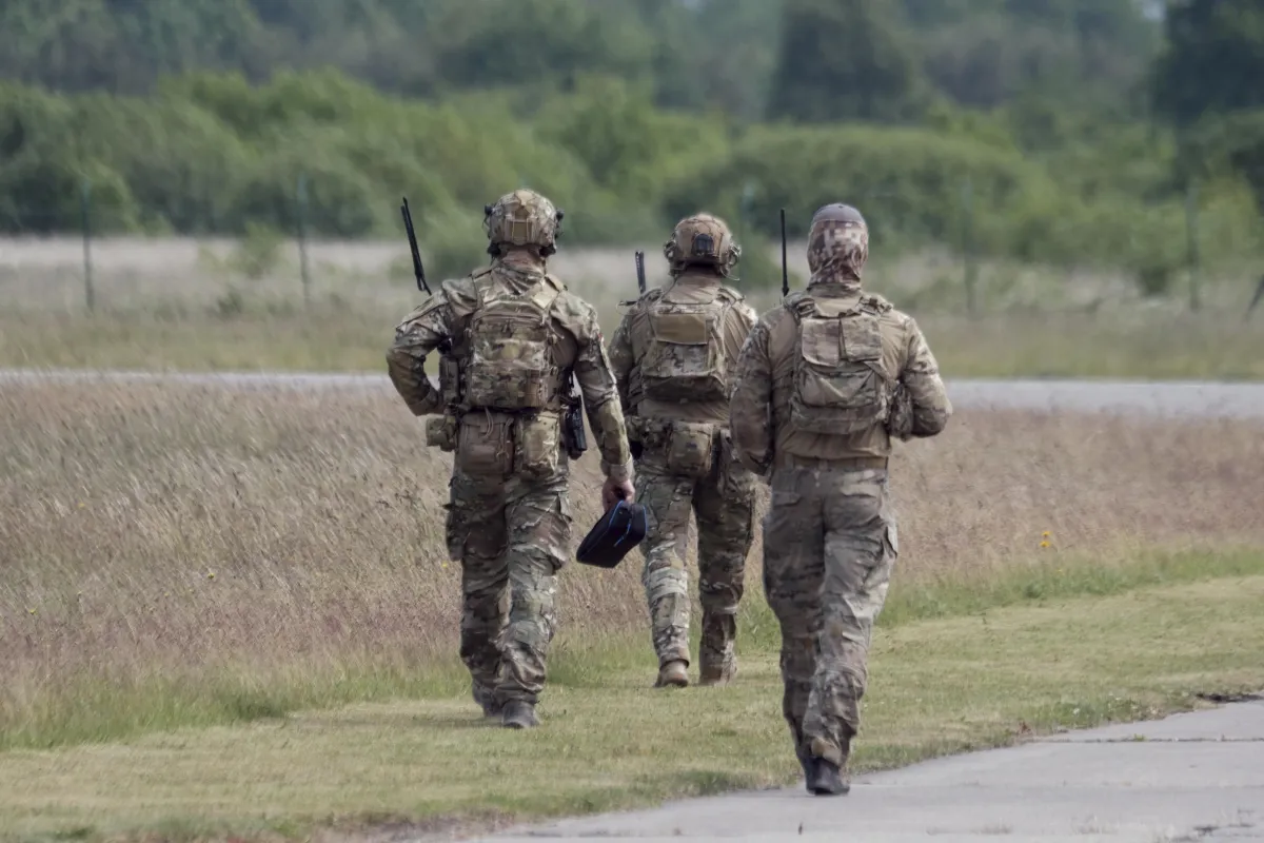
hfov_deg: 3.4
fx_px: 21065
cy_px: 422
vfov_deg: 2.3
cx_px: 632
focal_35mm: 600
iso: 160
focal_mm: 400
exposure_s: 1/250
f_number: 7.1
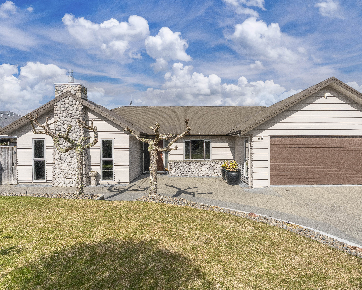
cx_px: 193
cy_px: 136
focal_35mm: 20
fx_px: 212
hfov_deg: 81.0
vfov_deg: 68.7
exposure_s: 1/2500
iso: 640
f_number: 8
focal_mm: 15.6
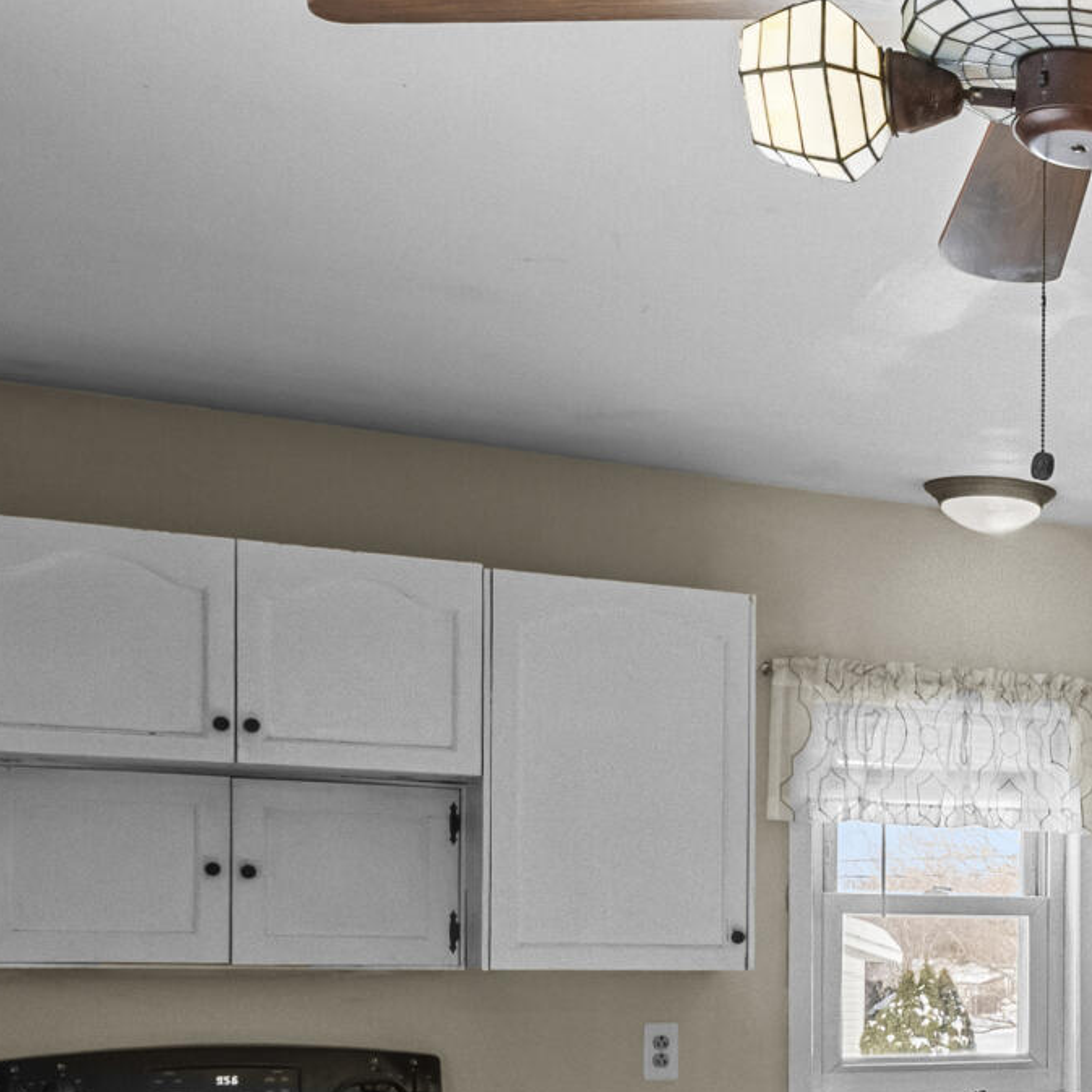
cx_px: 1412
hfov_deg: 27.1
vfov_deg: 30.7
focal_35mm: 53
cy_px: 993
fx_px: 1892
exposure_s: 1/20
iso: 800
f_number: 8
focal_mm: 14
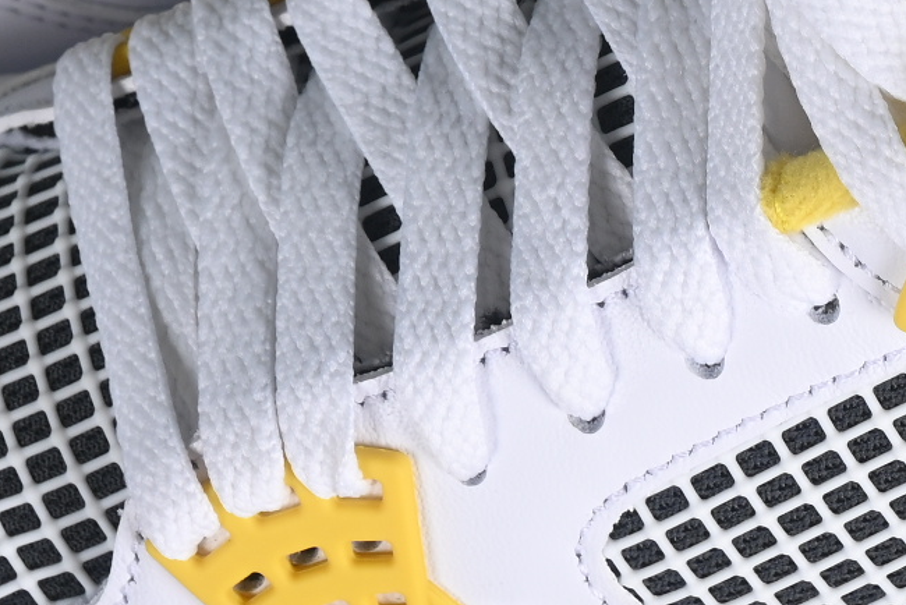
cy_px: -29
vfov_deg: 4.3
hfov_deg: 6.4
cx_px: 700
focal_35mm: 321
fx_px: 8082
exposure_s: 1/80
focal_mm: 50
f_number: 7.1
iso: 160
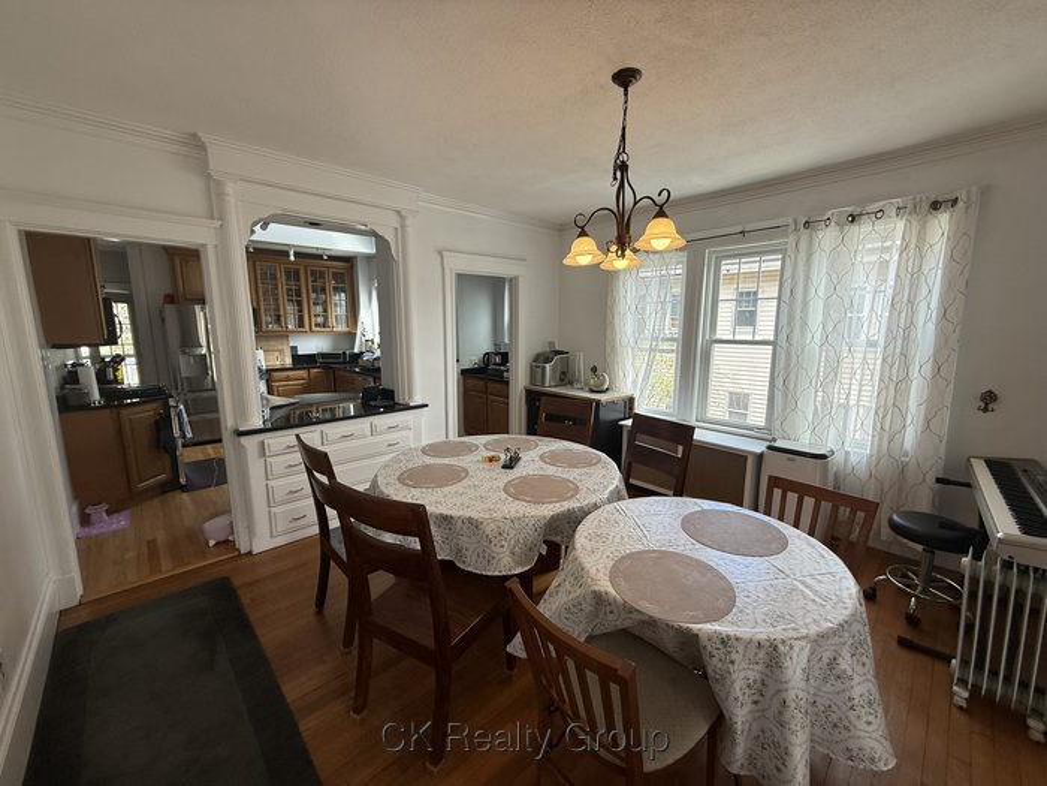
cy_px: 393
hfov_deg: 102.1
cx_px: 524
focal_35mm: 14
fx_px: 423
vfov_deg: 85.7
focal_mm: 2.22
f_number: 2.2
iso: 80
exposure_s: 1/120
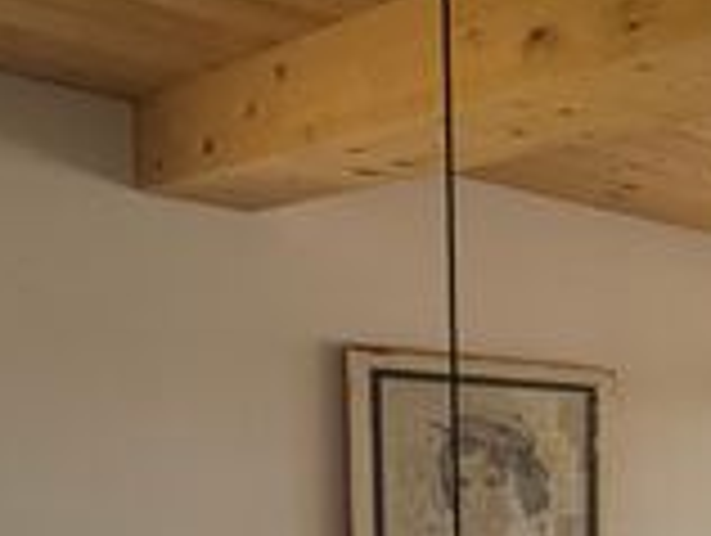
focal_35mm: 53
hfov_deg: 23.8
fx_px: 1090
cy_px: 550
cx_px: 1188
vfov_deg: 26.0
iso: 40
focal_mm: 2.22
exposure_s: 1/253
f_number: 2.2
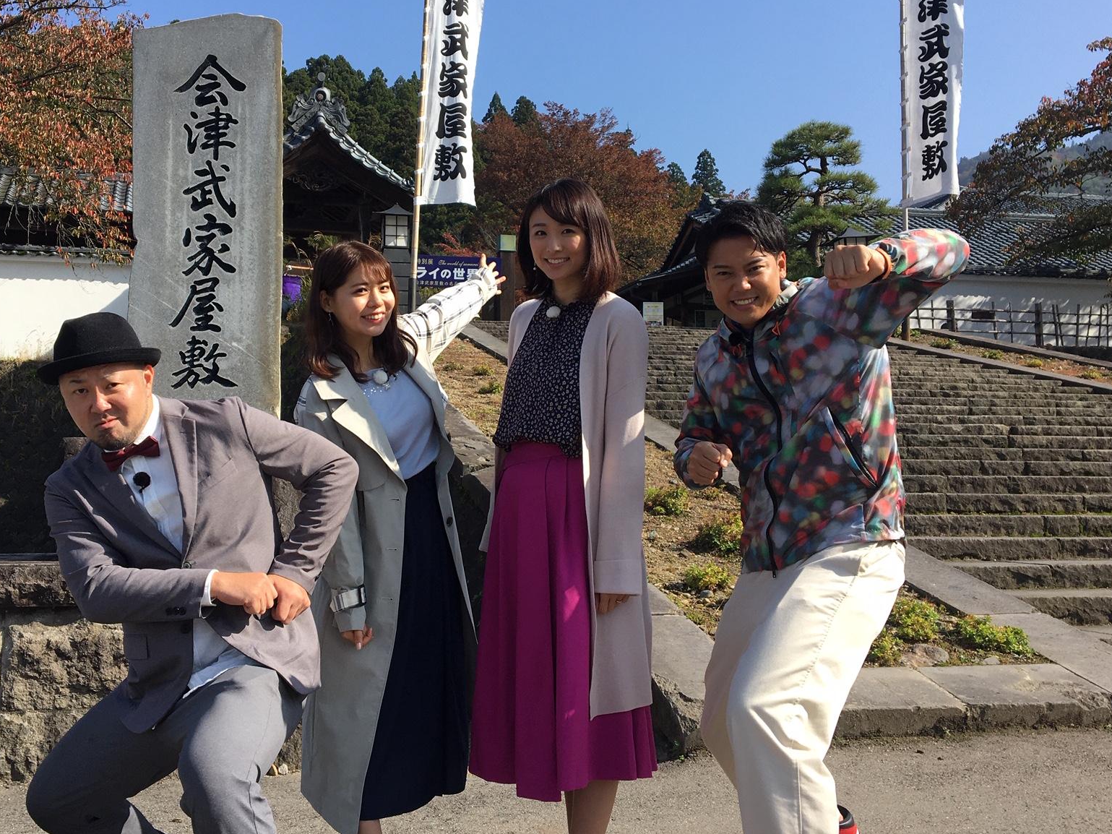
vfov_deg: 37.7
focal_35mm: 38
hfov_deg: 48.7
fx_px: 1221
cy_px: 382
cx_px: 441
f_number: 2.2
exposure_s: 1/1115
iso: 25
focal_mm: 4.2
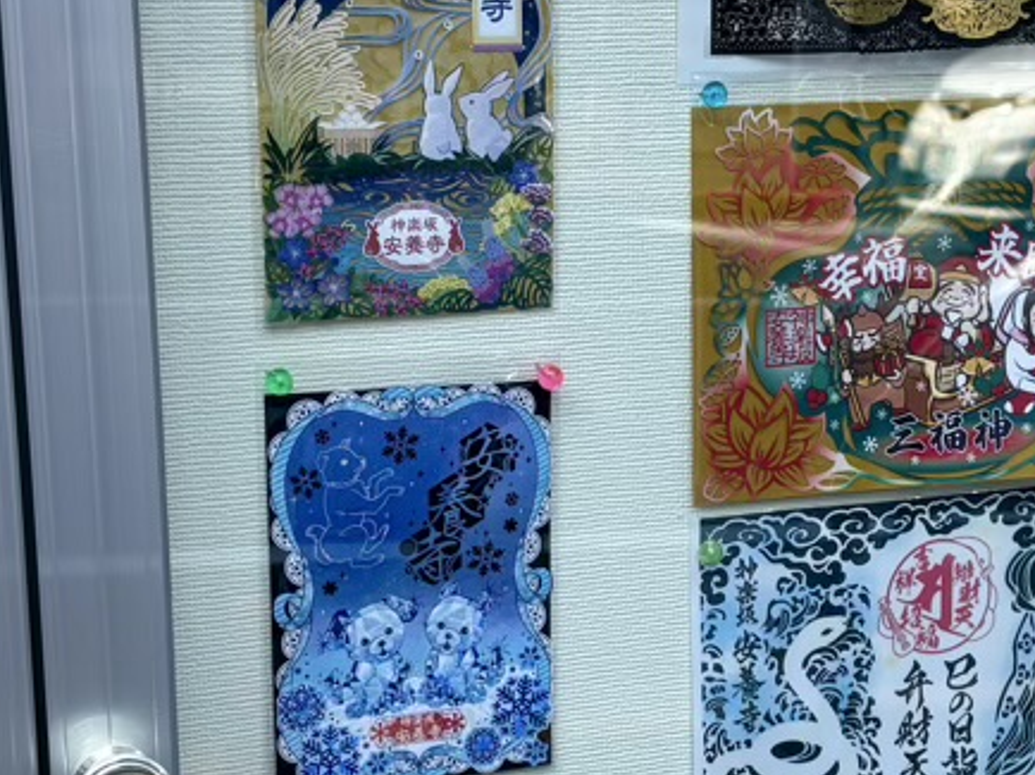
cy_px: 221
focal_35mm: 42
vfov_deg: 33.8
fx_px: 1255
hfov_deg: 43.6
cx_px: 756
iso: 50
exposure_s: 1/858
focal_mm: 5.96
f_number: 1.6
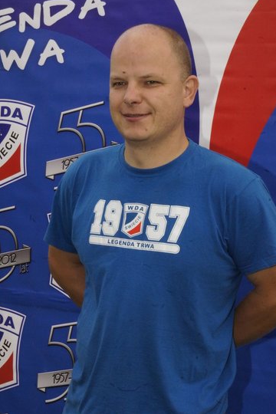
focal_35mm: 69
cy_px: 205
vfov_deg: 29.4
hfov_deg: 19.9
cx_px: 139
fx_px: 788
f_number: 32
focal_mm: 45
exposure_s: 1/160
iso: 3200
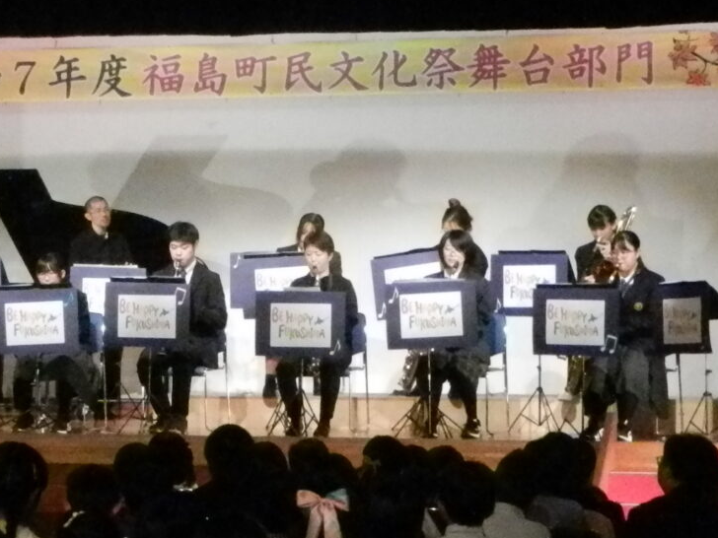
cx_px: 116
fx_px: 2717
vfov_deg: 11.3
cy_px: 280
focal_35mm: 131
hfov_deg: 14.9
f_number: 4.4
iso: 3200
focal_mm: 9.4
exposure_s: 1/200
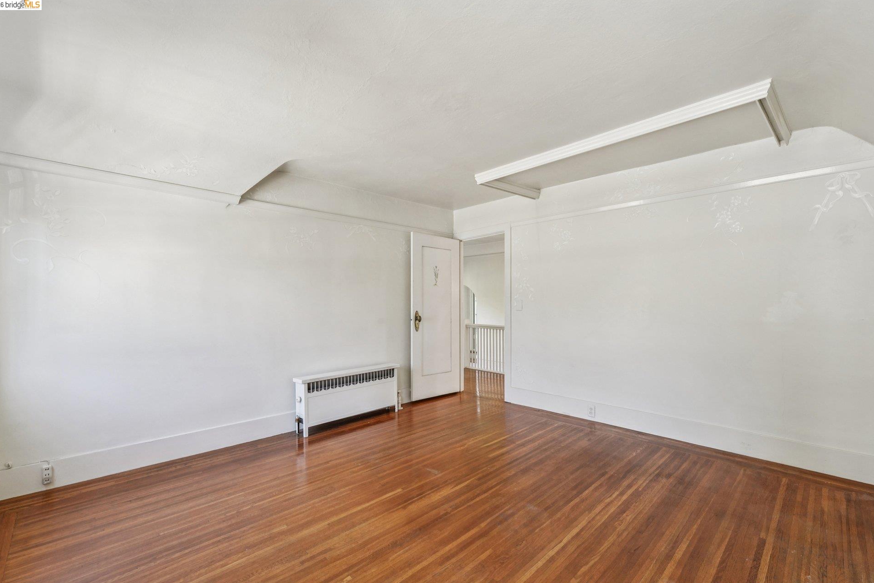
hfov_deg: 100.4
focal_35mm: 15
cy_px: 308
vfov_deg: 77.3
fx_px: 364
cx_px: 452
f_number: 9
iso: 640
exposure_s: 1/80
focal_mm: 14
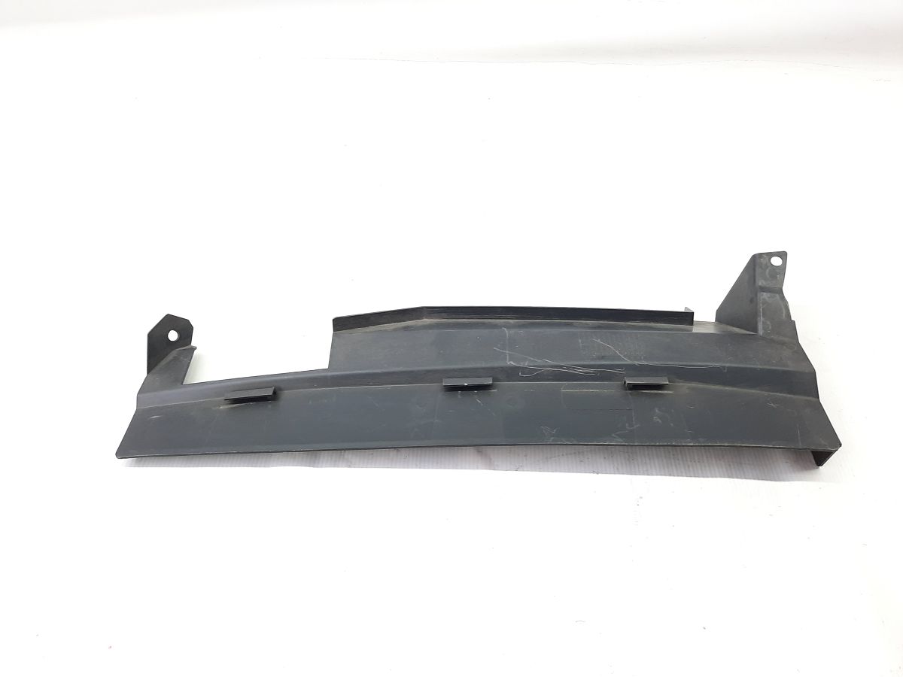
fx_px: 652
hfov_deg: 69.4
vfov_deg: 54.9
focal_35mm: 25
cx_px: 452
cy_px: 338
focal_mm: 4.6
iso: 125
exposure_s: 1/50
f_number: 2
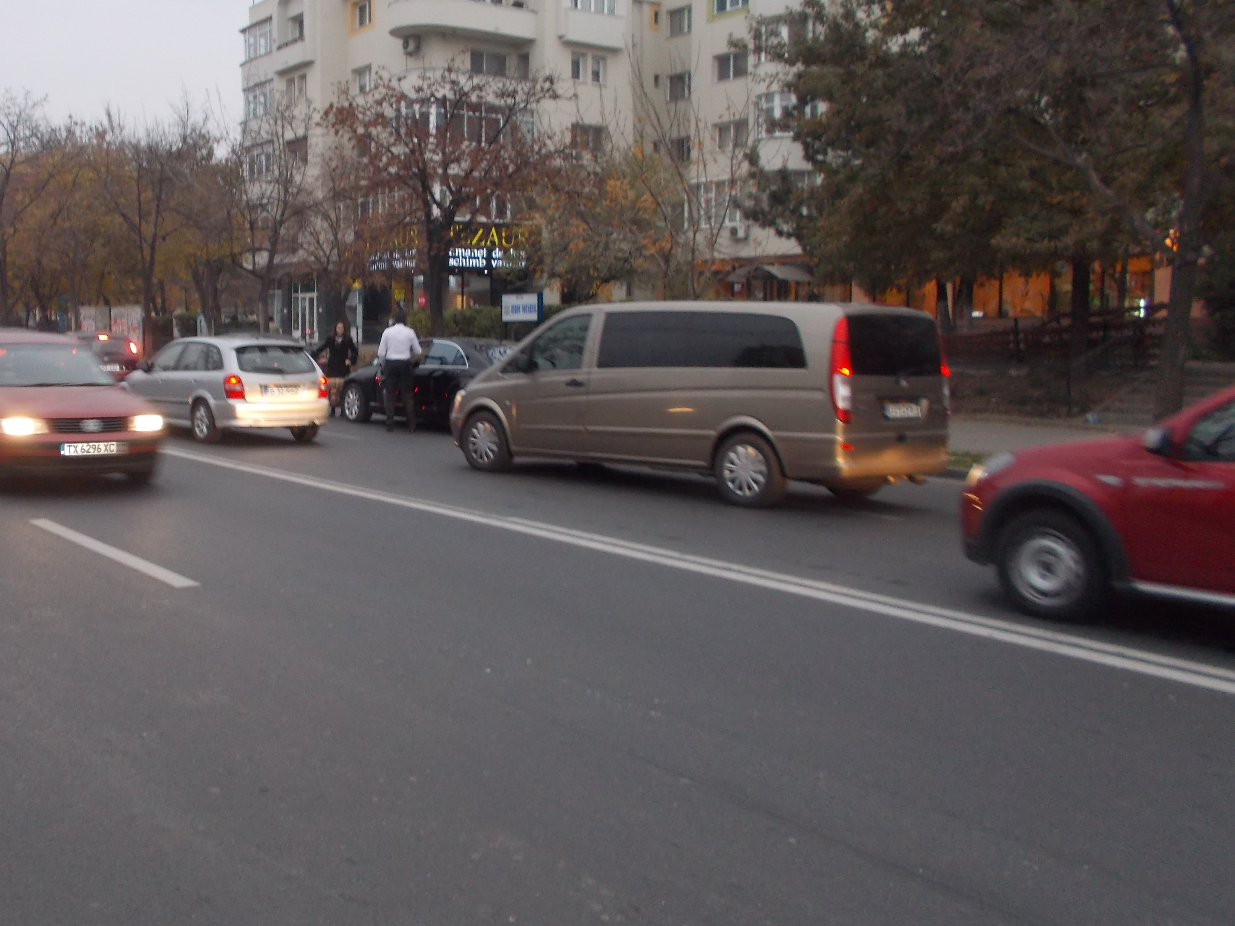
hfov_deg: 50.4
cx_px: 403
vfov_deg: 39.6
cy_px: 395
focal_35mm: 36
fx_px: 1284
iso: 200
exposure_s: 1/25
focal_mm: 4.6
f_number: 3.2
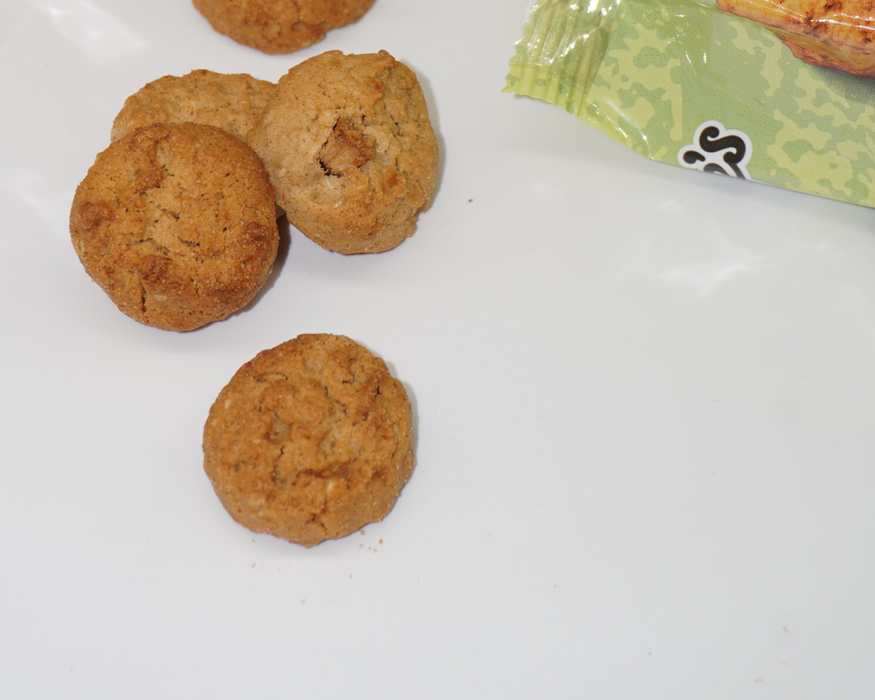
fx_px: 2771
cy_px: 31
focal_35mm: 107
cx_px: 441
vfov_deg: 14.2
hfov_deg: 17.9
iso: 100
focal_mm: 44
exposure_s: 1/125
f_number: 6.3
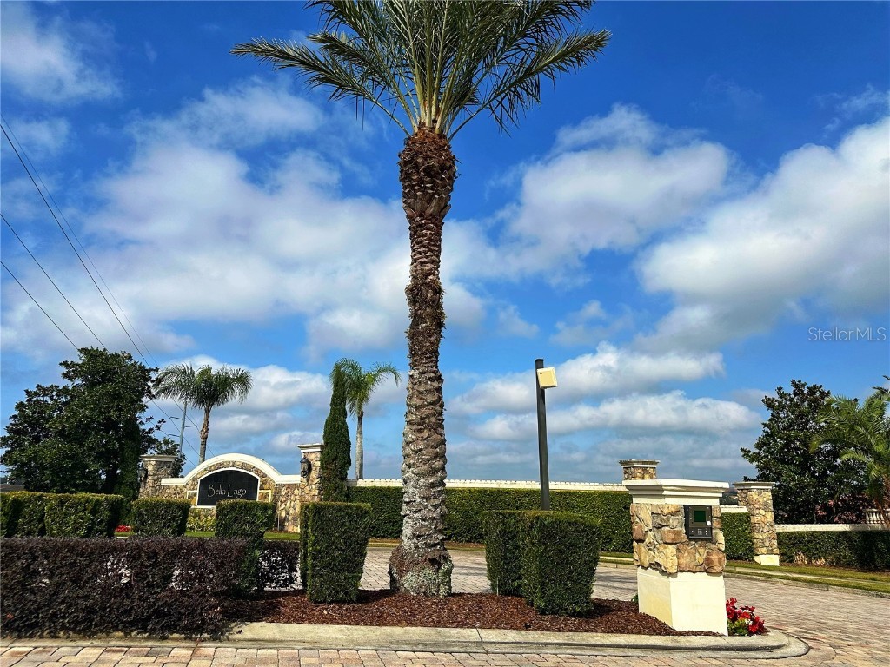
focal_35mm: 24
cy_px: 334
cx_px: 445
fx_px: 617
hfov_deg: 71.6
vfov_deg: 56.8
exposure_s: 1/8929
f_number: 1.78
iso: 80
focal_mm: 6.86
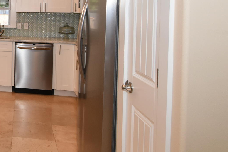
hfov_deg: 35.7
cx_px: -45
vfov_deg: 30.0
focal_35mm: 43
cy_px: 18
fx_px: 272
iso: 800
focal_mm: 10
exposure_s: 1/100
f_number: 5
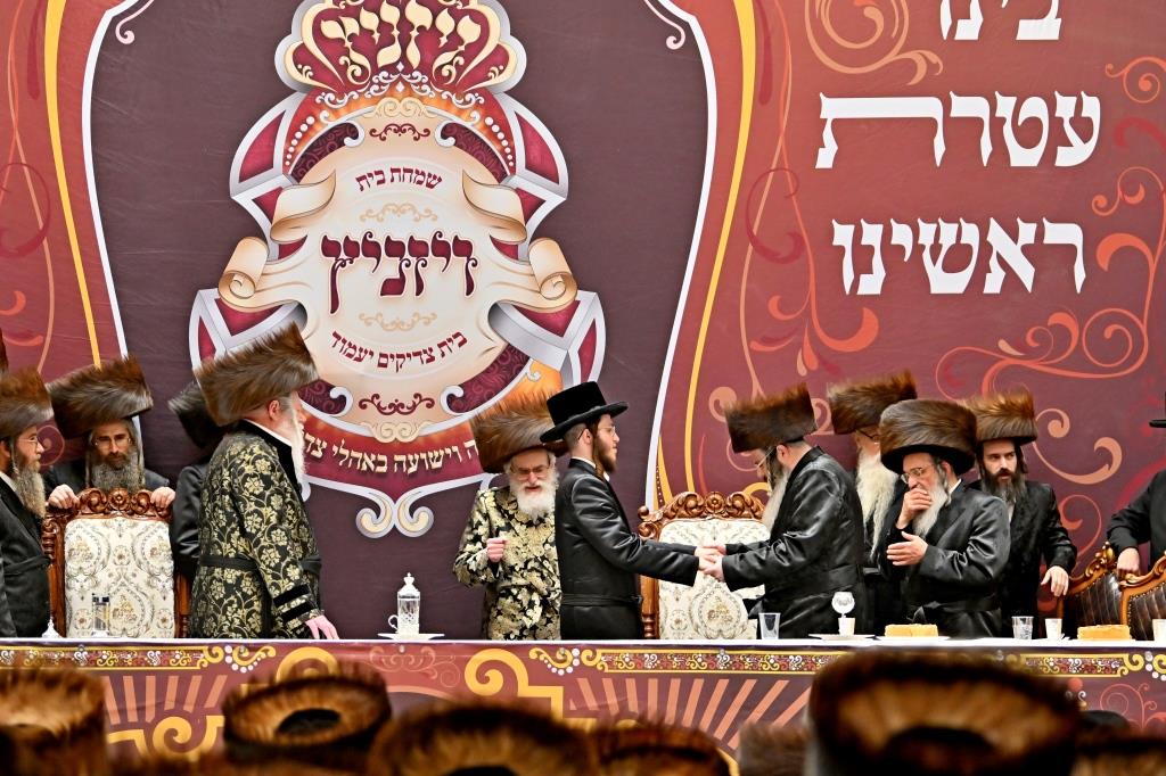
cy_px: 388
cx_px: 583
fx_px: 4177
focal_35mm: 129
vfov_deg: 10.6
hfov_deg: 15.9
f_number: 2.8
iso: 640
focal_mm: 86
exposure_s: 1/800
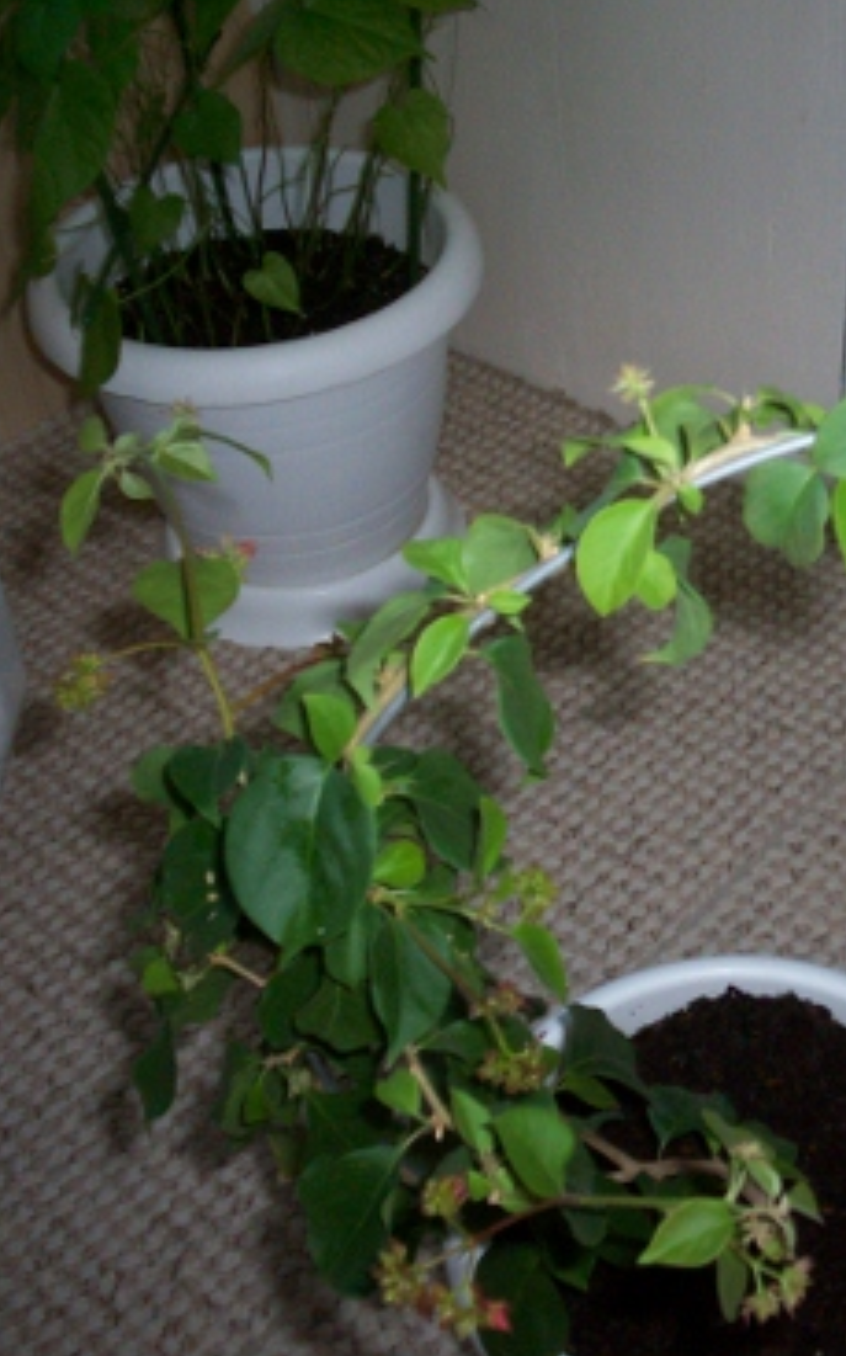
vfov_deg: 38.9
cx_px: 824
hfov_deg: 23.9
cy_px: 678
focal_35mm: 52
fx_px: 1921
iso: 140
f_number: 4.5
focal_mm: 5.9
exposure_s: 1/64
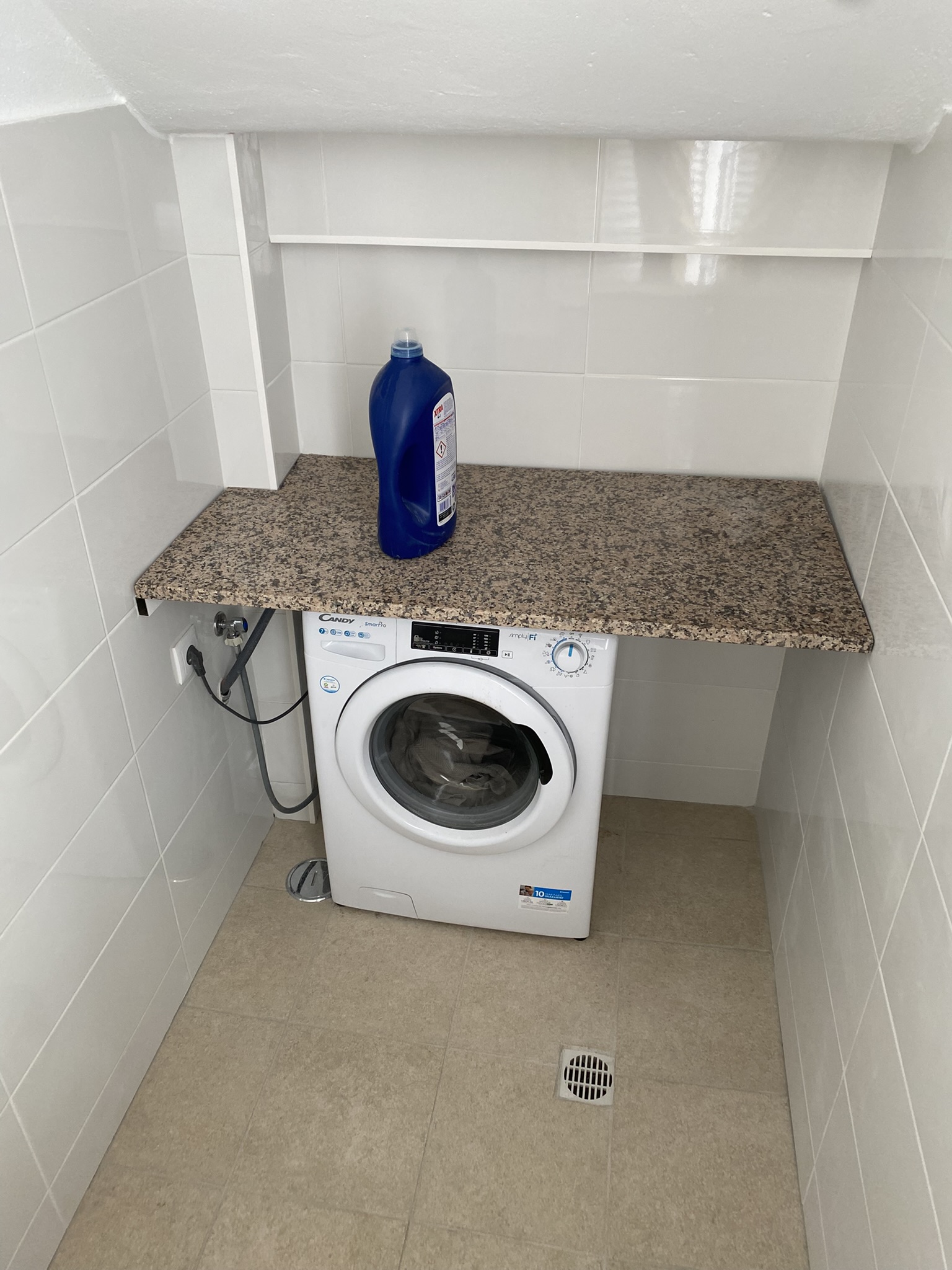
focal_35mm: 26
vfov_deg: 67.3
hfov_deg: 53.1
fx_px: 953
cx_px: 476
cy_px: 635
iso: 125
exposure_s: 1/121
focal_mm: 4.25
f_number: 1.8
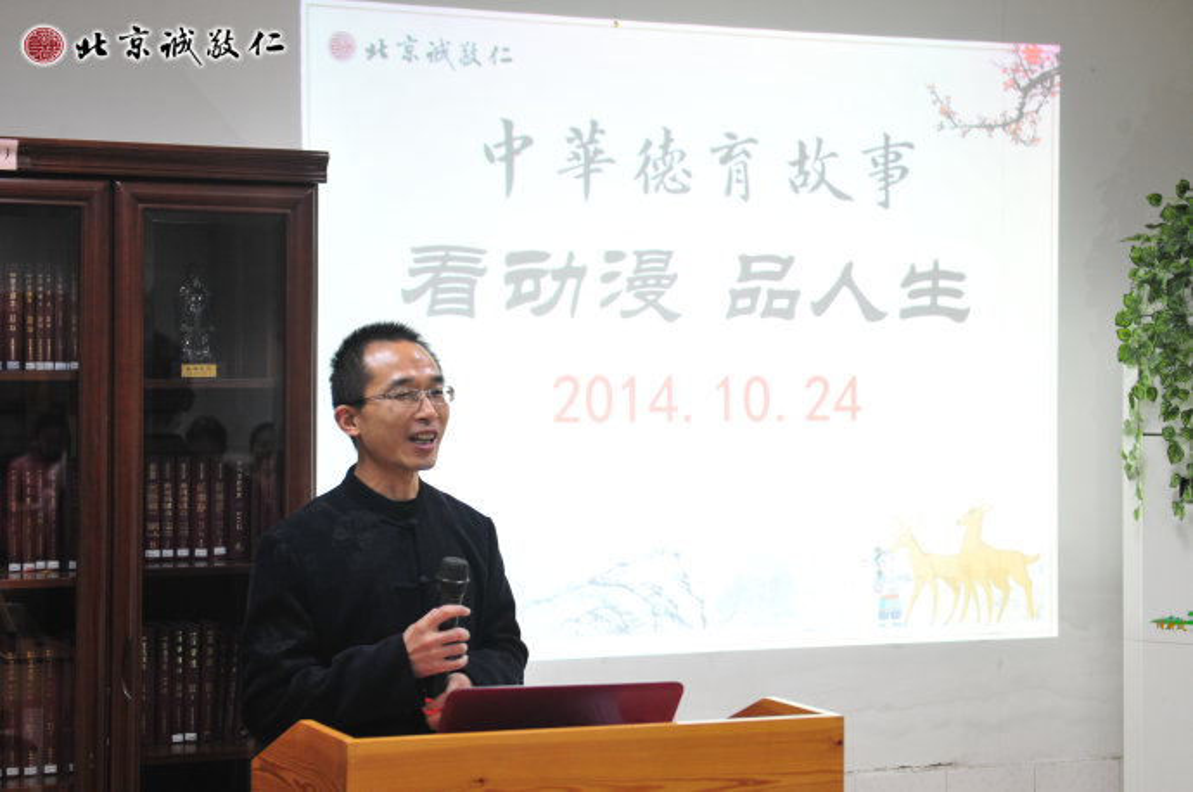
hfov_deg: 27.0
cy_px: 396
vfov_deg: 18.1
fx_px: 2482
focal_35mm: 75
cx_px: 596
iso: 500
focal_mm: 50
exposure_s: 1/40
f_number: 2.8
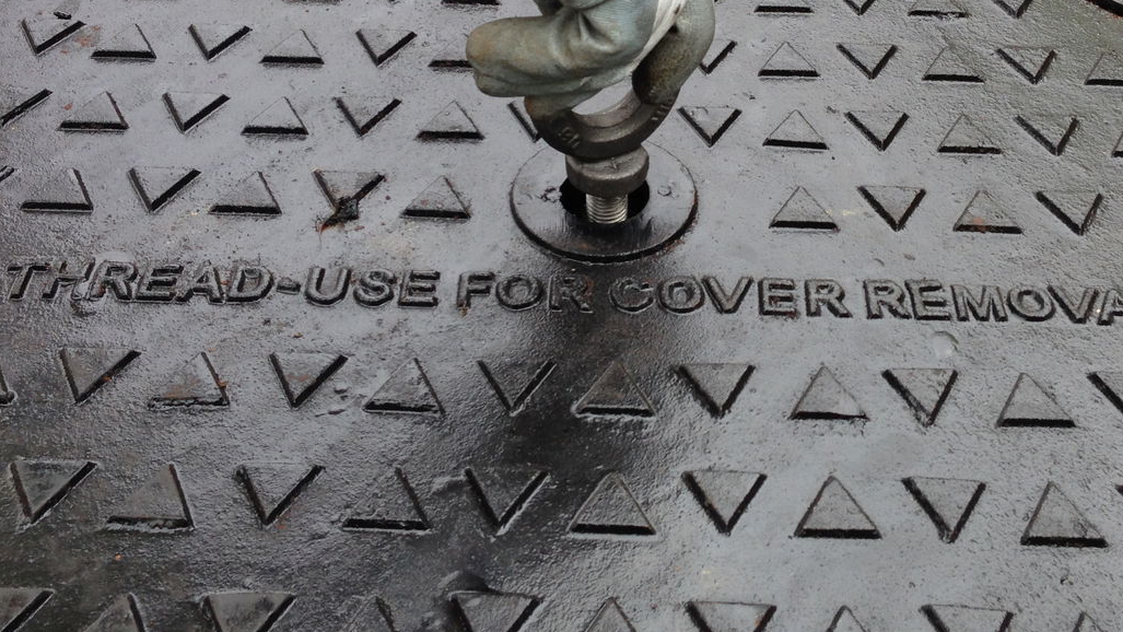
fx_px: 1668
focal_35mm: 56
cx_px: 658
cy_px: 68
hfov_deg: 37.1
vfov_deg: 21.0
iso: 50
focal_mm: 4.12
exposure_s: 1/164
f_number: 2.4
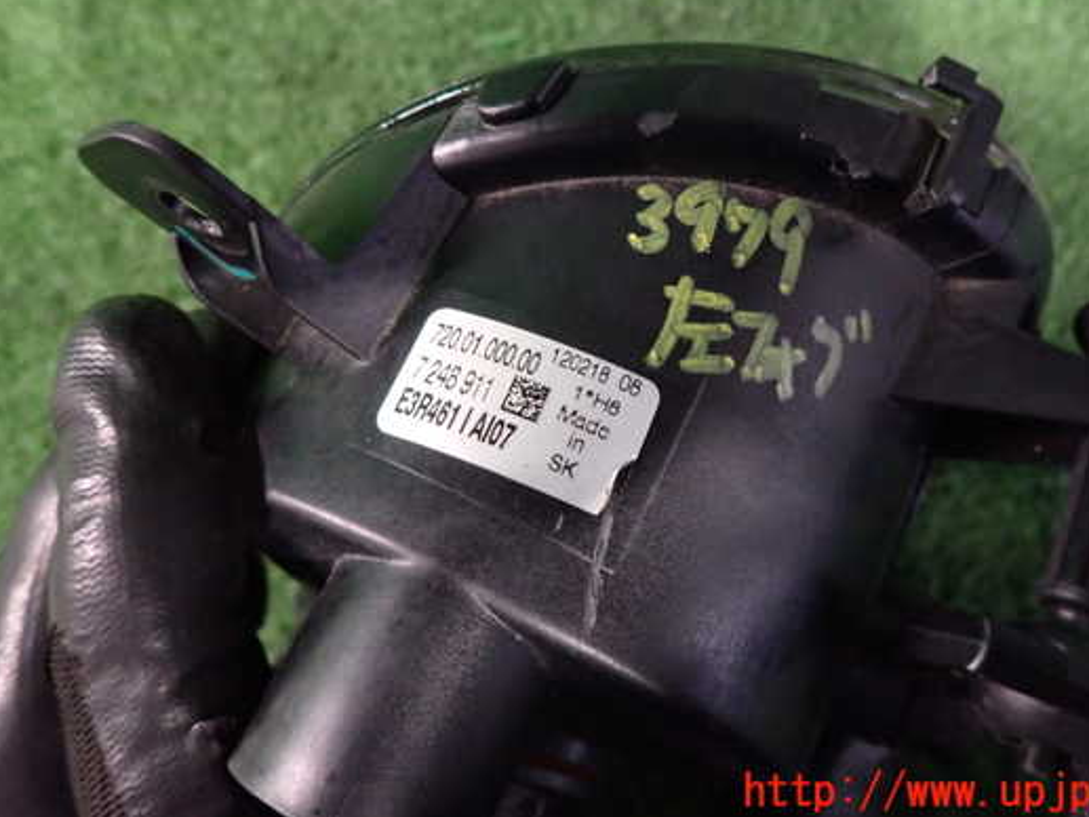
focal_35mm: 29
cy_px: 345
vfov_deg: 48.1
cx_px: 588
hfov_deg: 61.6
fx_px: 913
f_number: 2
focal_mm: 4.5
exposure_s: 1/30
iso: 800
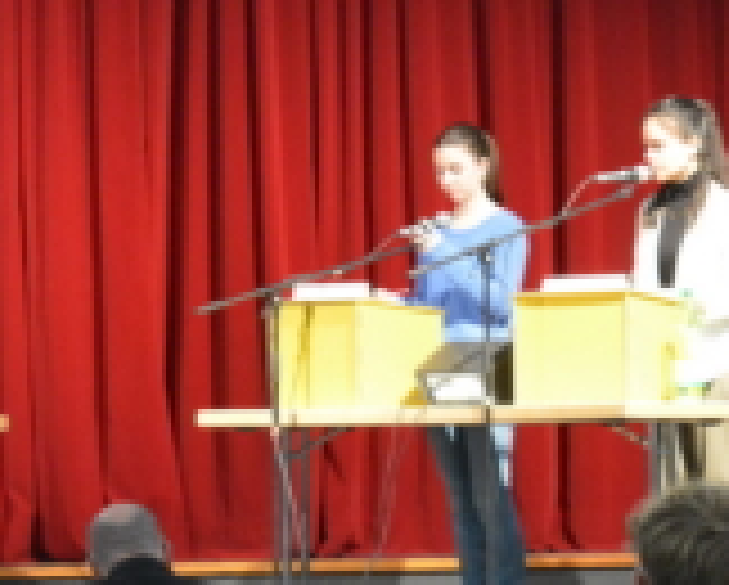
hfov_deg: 7.5
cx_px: 184
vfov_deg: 6.0
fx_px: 5564
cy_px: 288
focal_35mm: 258
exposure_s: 1/30
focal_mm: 55
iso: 3200
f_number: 5.6
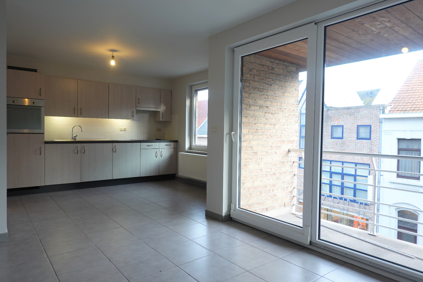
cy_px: 141
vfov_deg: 53.1
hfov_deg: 73.7
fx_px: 282
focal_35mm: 24
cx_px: 212
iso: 125
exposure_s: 1/30
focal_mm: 9
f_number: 2.8
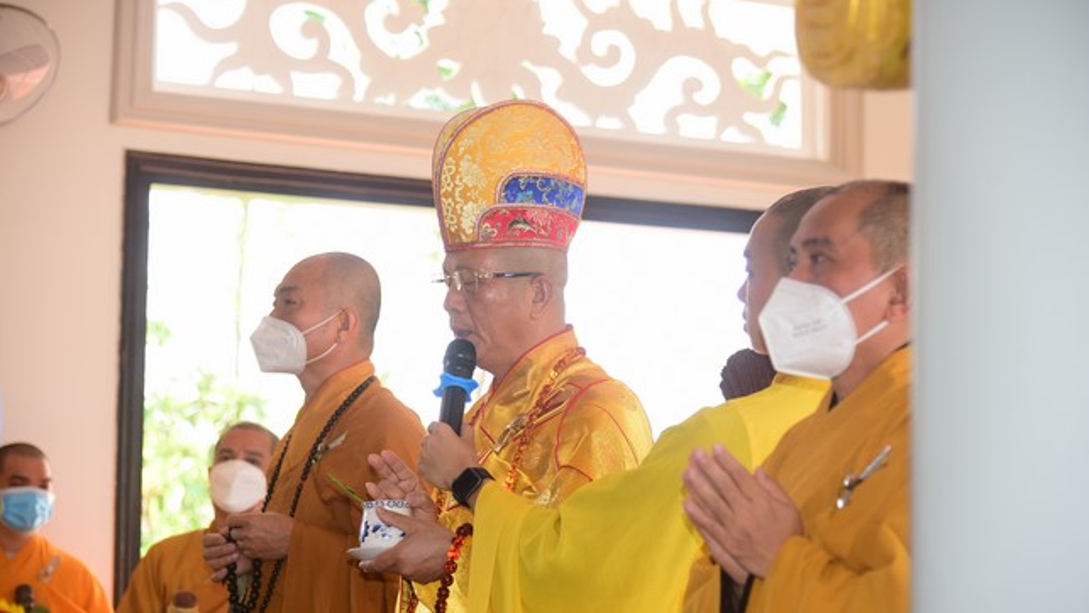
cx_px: 547
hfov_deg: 23.7
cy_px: 359
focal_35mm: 90
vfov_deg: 13.4
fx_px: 2599
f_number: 4
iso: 500
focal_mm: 85
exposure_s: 1/200
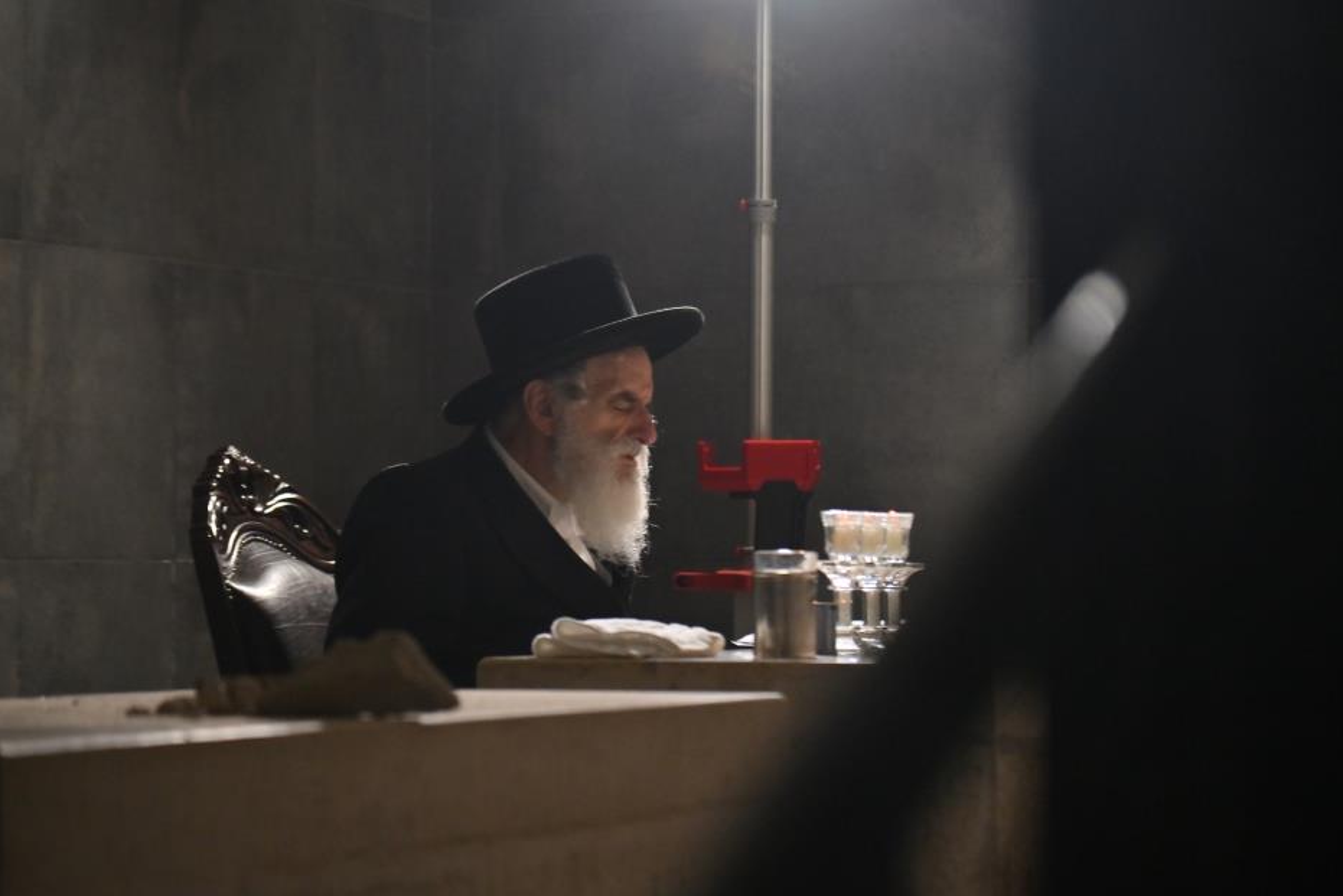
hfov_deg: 15.5
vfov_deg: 10.4
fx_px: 4925
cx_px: 610
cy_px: 422
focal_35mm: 132
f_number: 4
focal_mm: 120
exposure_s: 1/125
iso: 1000
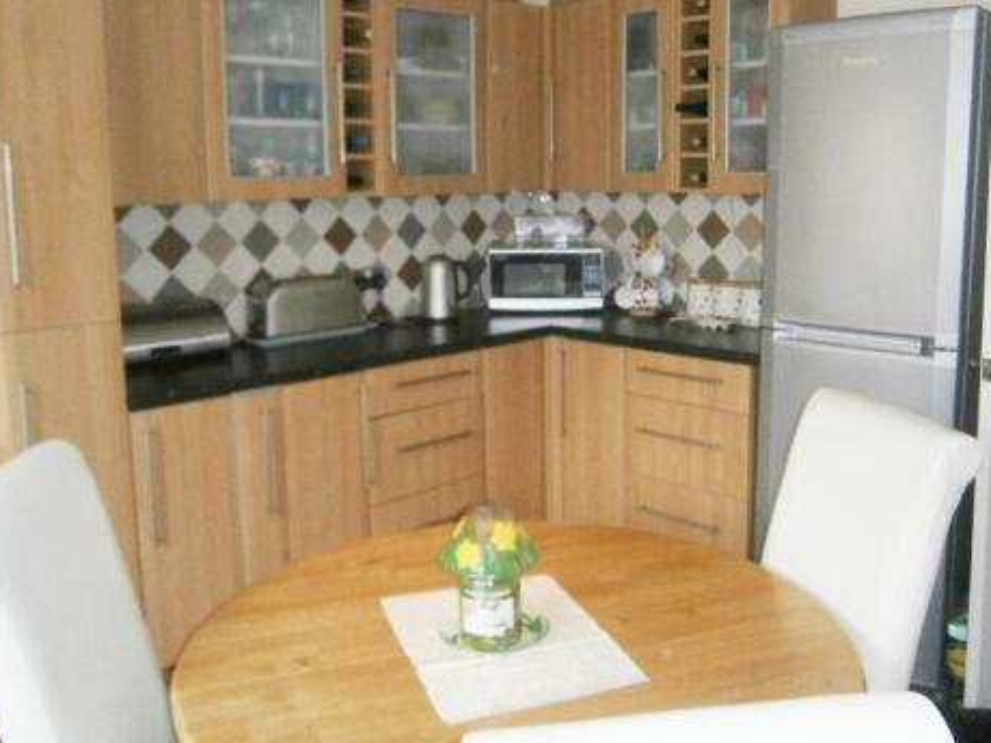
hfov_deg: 55.4
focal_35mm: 33
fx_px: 944
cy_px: 299
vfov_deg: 42.7
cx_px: 502
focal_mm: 4.7
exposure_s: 1/250
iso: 400
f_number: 2.8
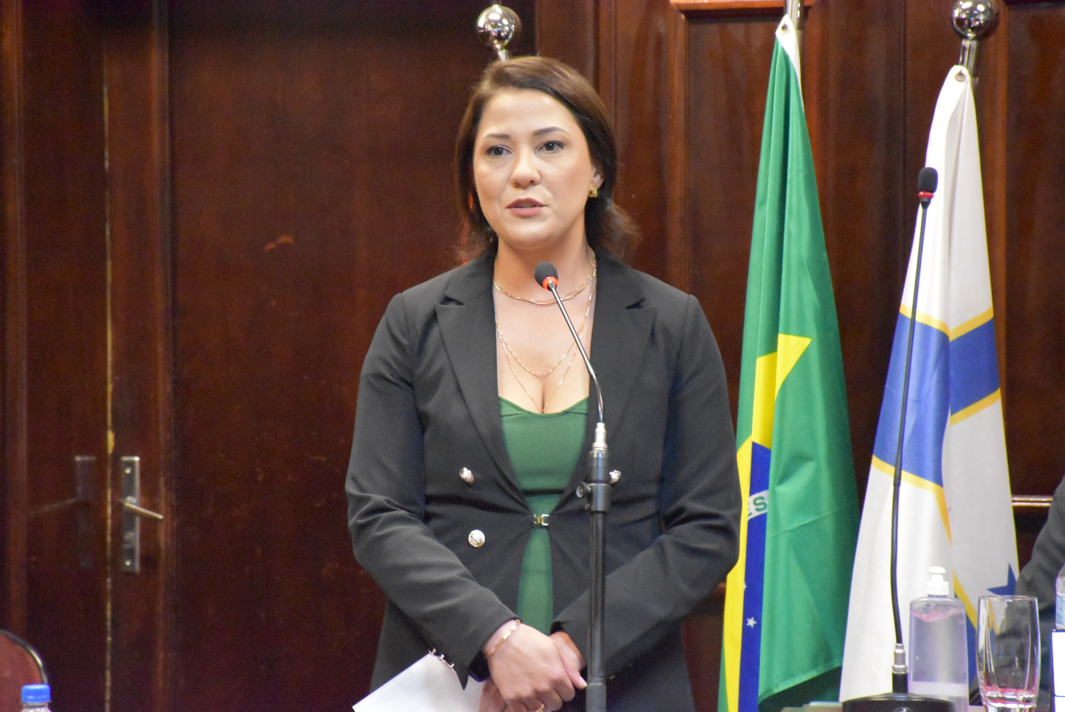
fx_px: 6217
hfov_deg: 9.8
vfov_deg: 6.6
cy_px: 356
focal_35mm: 210
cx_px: 532
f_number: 5.6
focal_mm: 140
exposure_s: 1/80
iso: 12800
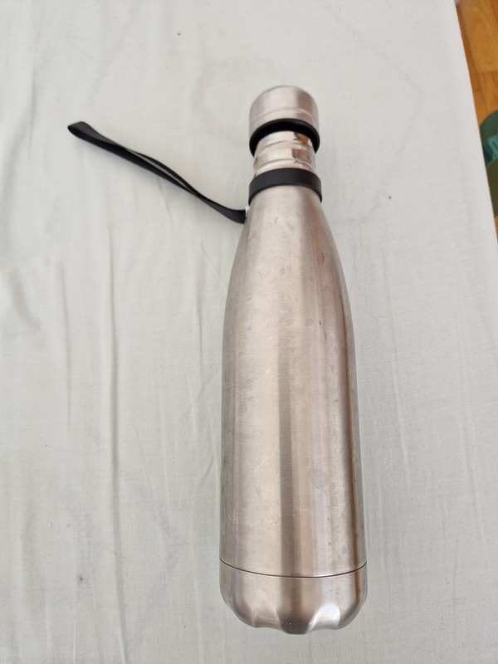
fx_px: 441
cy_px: 332
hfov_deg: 58.9
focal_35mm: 23
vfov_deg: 73.9
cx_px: 249
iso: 50
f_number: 1.8
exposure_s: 1/267
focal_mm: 5.4
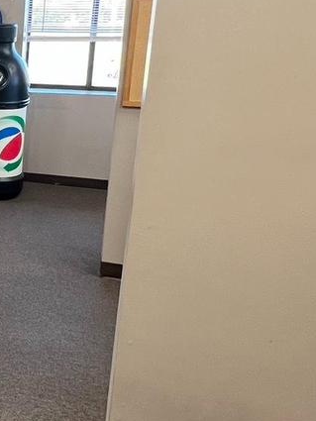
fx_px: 572
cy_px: 148
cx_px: -197
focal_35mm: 47
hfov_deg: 22.9
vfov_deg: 40.0
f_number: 1.8
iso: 200
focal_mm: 1.57
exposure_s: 1/99
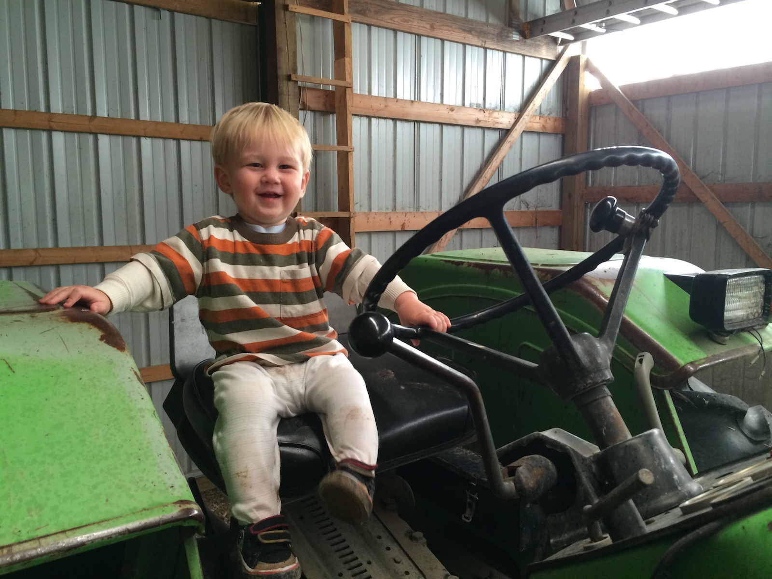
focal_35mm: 30
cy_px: 290
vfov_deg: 46.8
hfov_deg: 60.0
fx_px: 669
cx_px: 386
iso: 125
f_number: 2.2
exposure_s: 1/30
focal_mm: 4.12
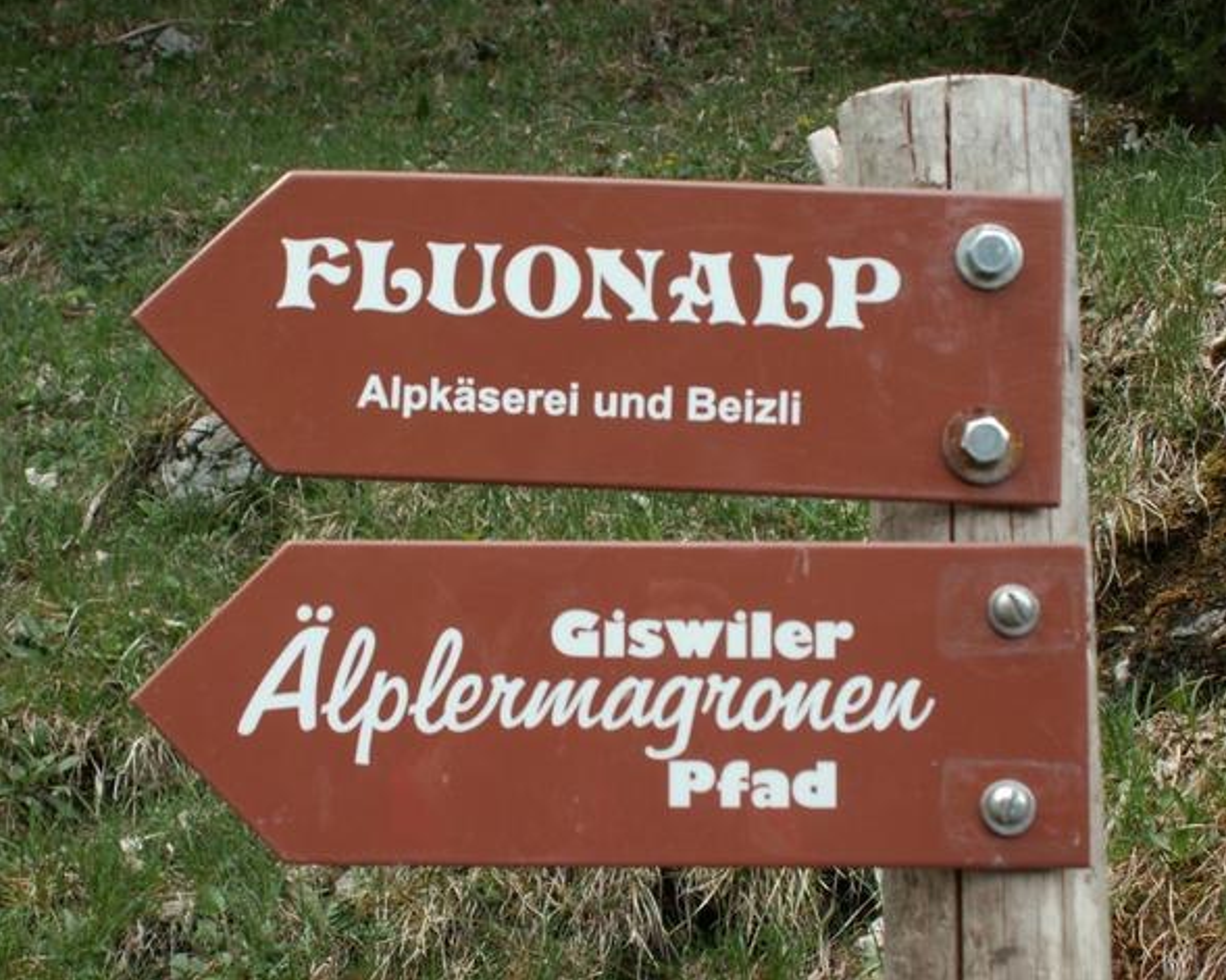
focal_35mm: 53
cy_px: 483
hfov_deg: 35.3
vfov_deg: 28.6
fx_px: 1923
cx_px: 562
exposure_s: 1/125
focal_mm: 8.27
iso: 50
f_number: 3.2
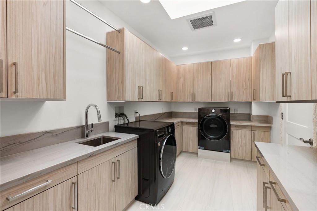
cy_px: 106
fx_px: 141
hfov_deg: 96.7
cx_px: 158
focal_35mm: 16
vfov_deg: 73.8
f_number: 9
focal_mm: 16
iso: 640
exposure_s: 1/25
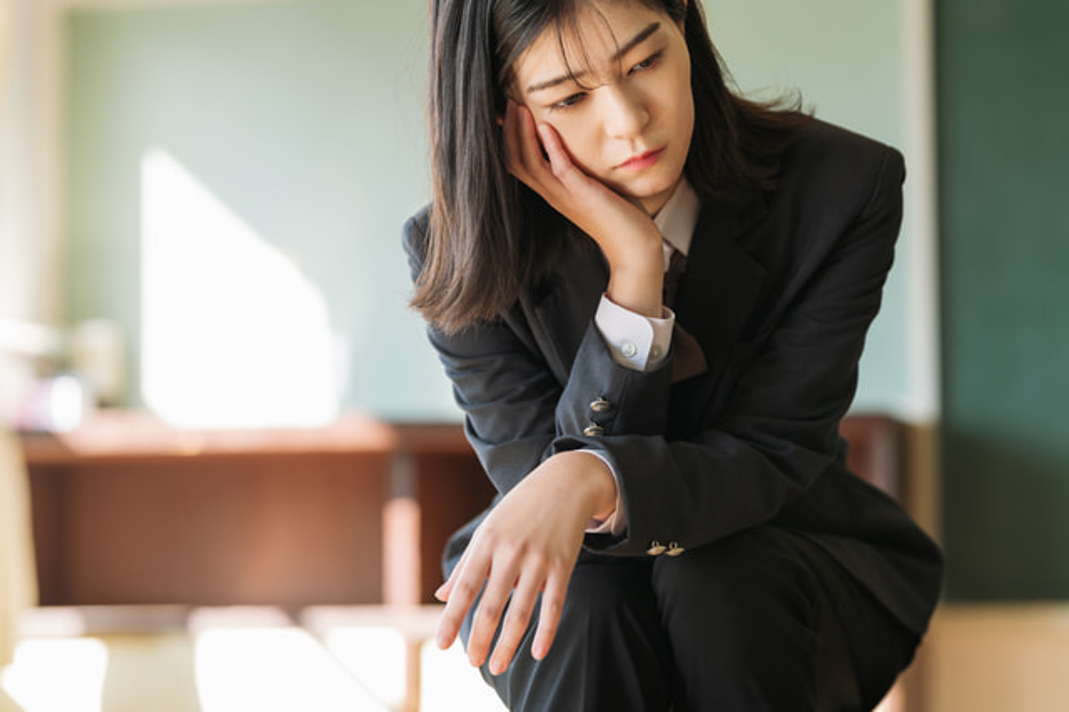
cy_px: 356
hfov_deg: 19.5
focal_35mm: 105
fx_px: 3116
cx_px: 534
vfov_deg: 13.0
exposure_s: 1/200
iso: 250
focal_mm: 105
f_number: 2.8
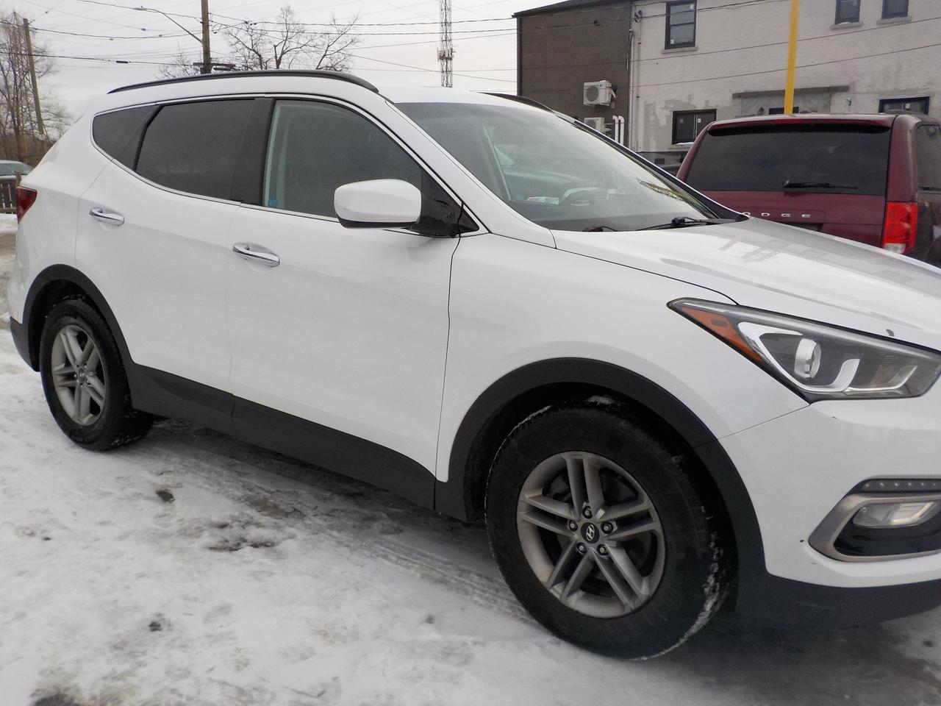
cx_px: 470
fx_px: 816
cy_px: 353
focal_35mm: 30
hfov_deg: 60.0
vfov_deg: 46.8
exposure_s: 1/200
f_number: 3.3
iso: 125
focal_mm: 4.1
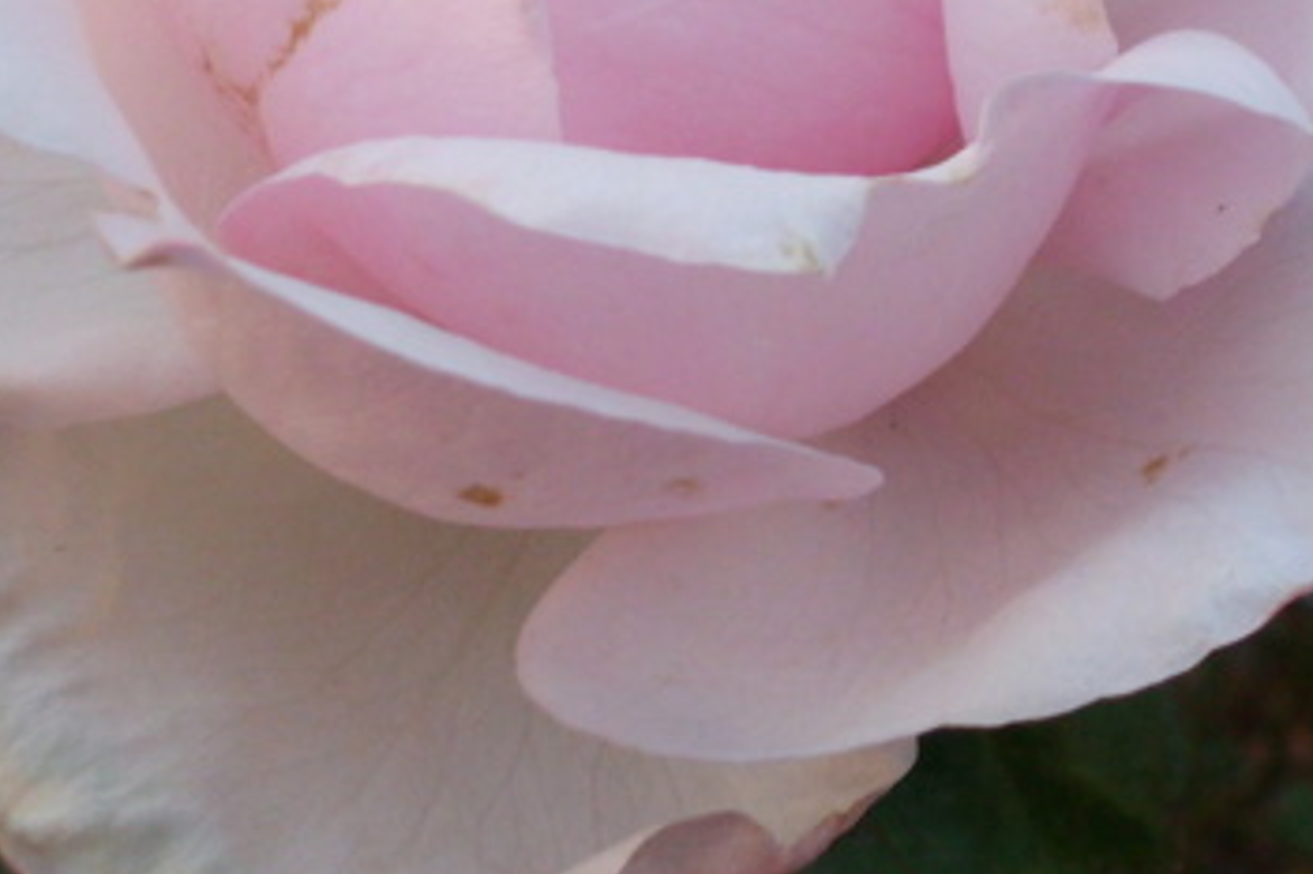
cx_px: 998
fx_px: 2989
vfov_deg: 16.1
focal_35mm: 82
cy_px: -116
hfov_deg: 24.5
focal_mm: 5
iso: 100
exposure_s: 1/60
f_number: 3.3
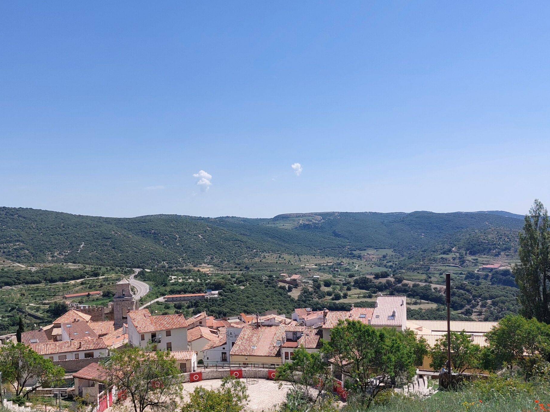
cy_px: 278
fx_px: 556
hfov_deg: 52.4
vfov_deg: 40.1
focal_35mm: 35
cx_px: 234
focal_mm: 5.23
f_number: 1.8
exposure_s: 1/1337
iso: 25
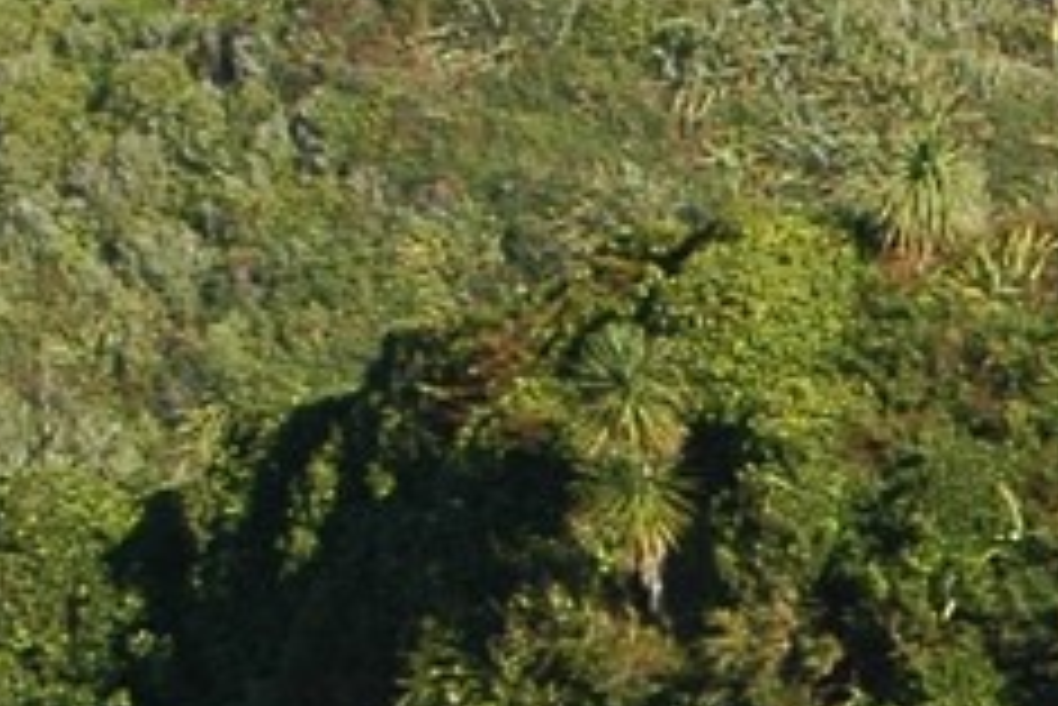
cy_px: 1434
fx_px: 20290
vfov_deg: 2.0
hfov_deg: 3.0
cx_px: 2341
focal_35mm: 690
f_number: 10
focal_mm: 72
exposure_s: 1/250
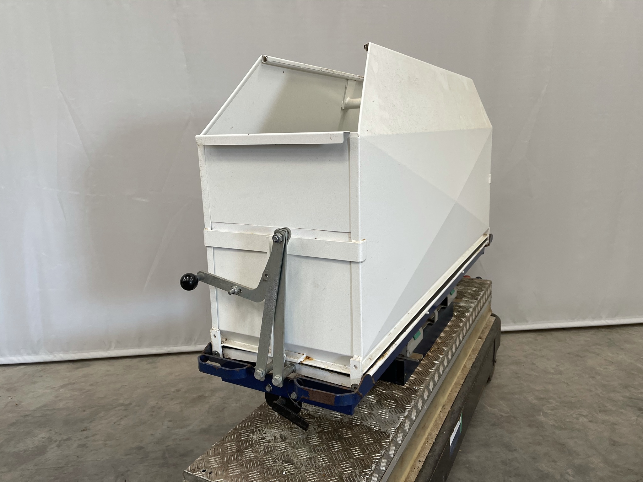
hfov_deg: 67.3
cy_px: 241
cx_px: 322
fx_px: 483
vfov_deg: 53.1
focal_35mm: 26
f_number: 1.6
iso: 125
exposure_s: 1/113
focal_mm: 5.1
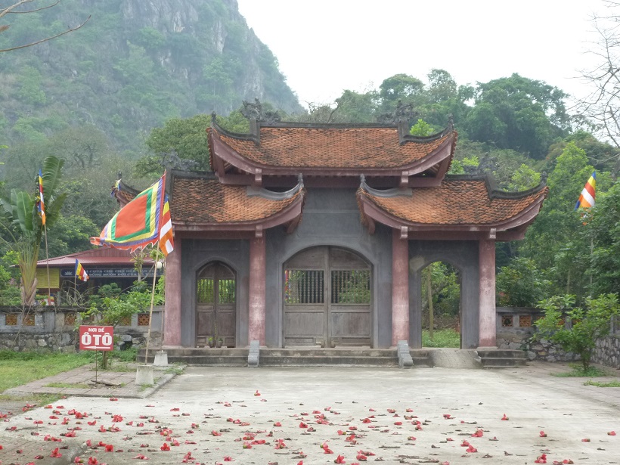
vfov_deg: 18.0
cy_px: 232
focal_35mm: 82
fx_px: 1469
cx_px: 310
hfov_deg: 23.8
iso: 250
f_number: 4.8
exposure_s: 1/60
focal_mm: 14.8
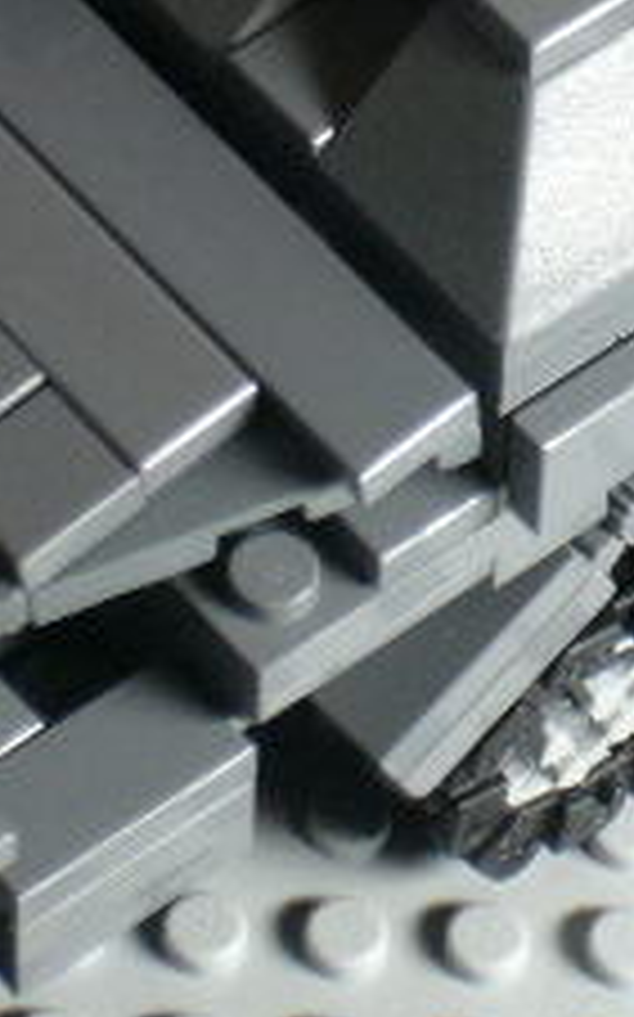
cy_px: -40
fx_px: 8719
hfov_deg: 4.2
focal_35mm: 315
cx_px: 571
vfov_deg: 6.6
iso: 100
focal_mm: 17.4
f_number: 5
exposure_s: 1/15
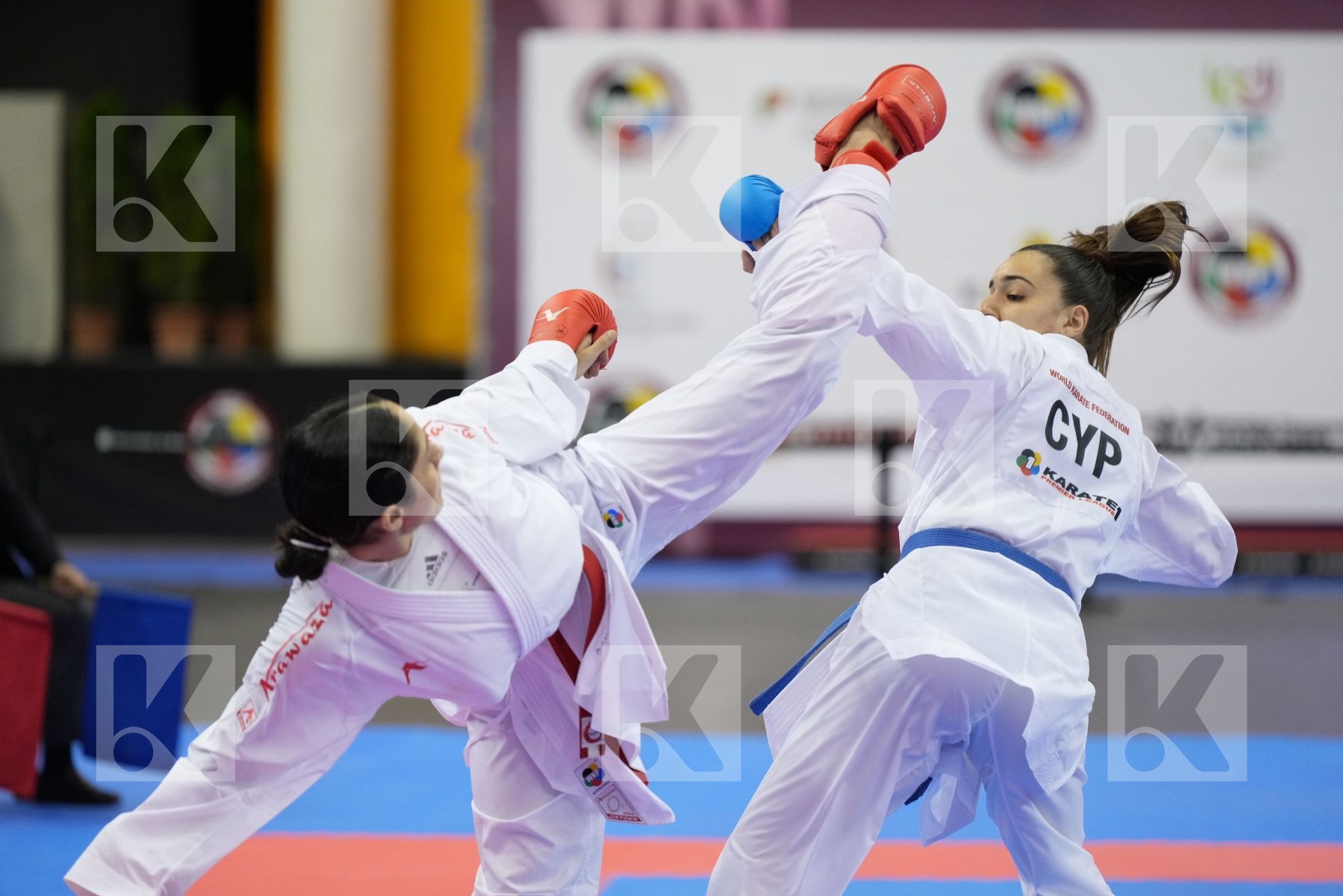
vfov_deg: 8.5
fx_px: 6043
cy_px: 448
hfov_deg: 12.7
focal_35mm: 162
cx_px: 672
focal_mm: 162
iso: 3200
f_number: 2.8
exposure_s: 1/1000
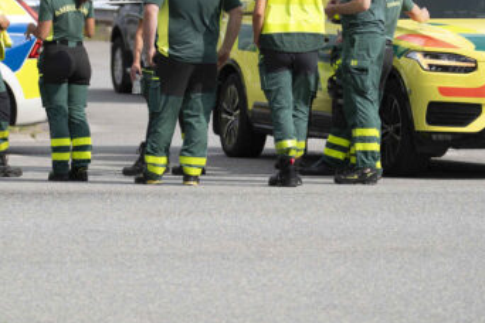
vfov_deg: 5.7
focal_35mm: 242
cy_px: -4
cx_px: 170
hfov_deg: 8.5
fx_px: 3260
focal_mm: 115
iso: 125
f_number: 3.2
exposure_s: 1/2000
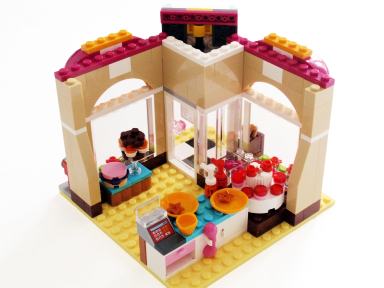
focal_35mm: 60
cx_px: 192
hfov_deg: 32.2
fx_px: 666
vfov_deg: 24.4
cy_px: 144
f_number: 4.7
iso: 200
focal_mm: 10.73
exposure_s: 1/15
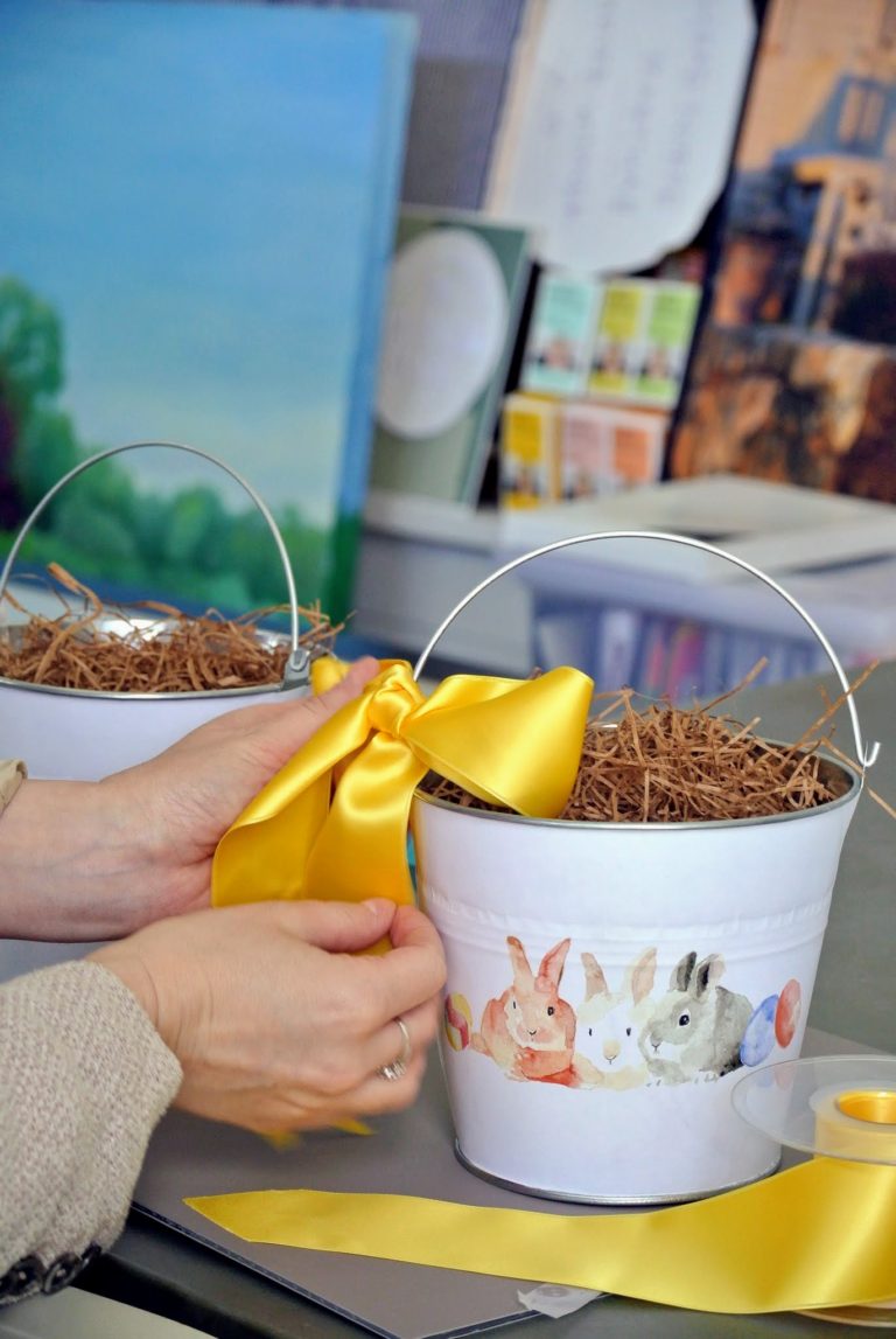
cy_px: 670
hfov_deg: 13.7
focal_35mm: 100
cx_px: 448
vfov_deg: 20.4
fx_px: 3722
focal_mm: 37.3
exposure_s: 1/40
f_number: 3.8
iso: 400
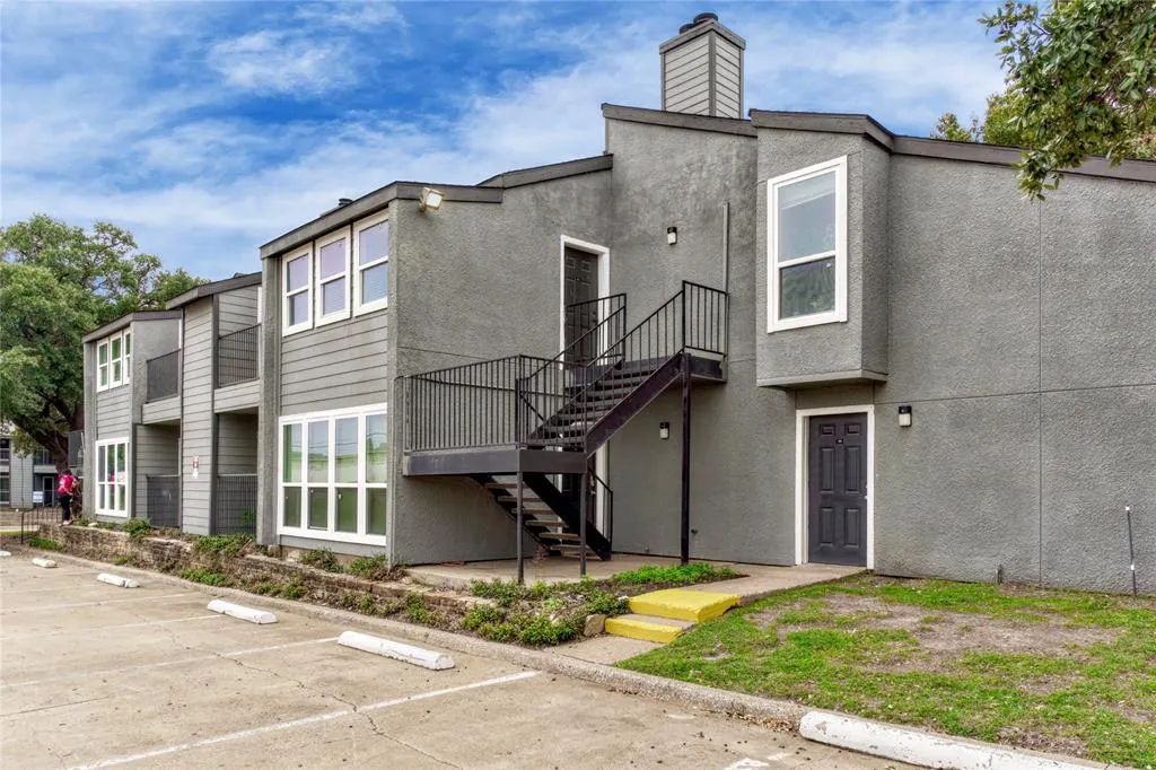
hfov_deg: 72.1
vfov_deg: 51.7
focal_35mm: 25
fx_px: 794
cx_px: 578
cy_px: 385
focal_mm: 16.5
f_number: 5.6
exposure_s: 1/125
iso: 100
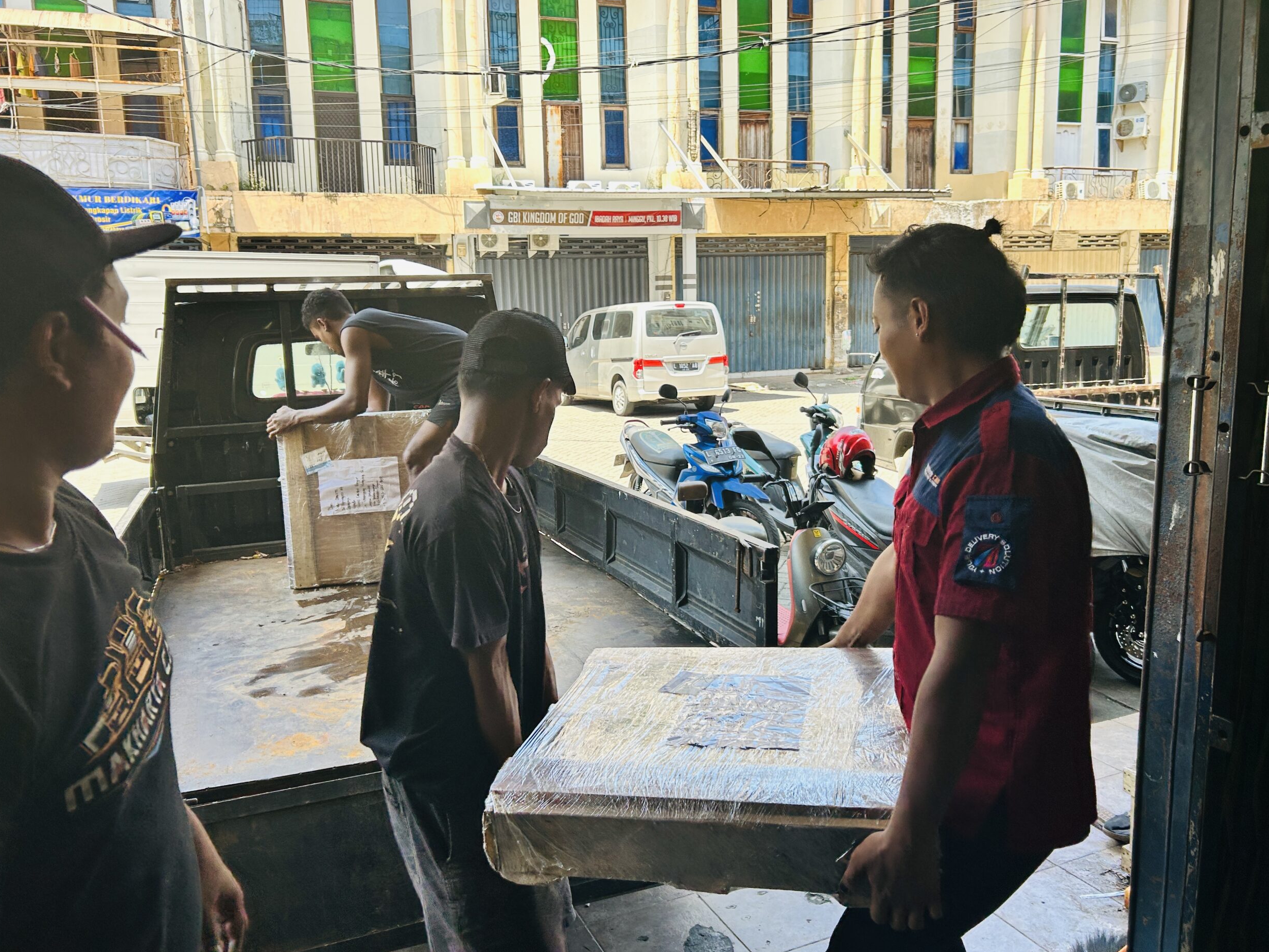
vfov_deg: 51.3
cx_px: 628
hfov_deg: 65.3
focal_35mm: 27
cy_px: 460
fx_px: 990
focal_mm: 5.7
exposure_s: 1/398
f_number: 1.5
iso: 50
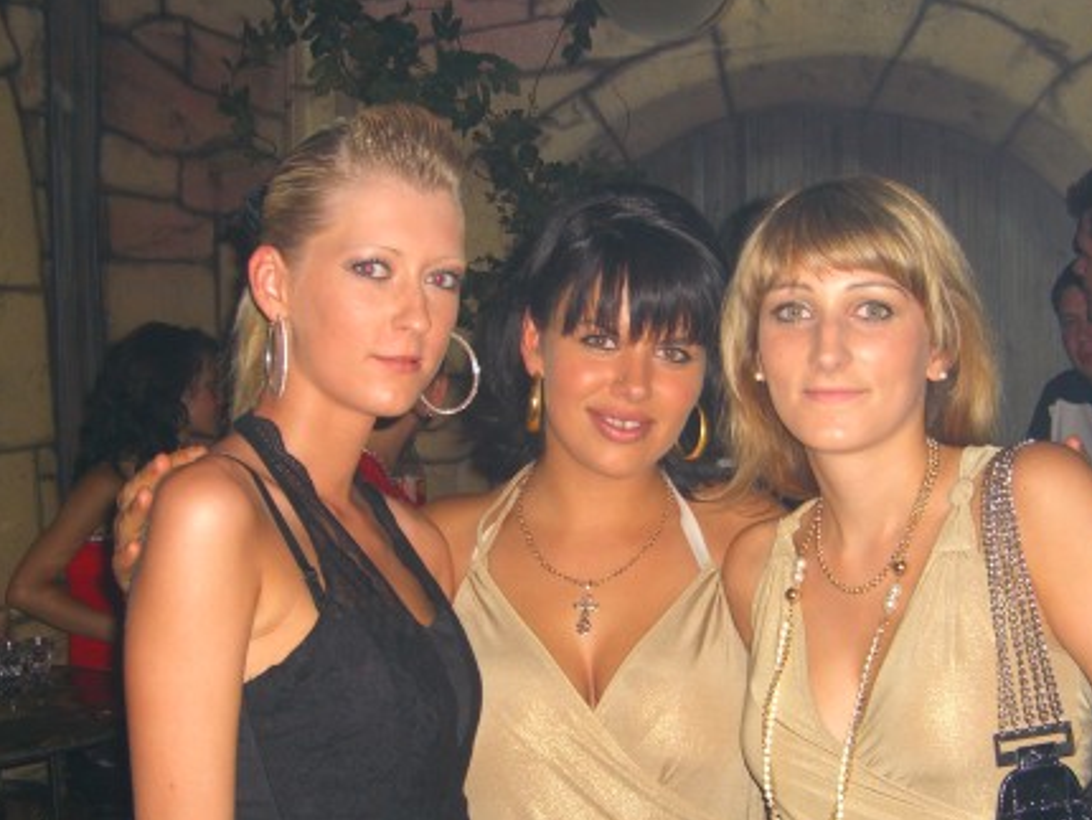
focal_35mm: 53
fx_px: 1673
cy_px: 546
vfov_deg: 27.4
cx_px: 630
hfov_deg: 36.1
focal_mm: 7.9
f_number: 2.8
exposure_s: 1/60
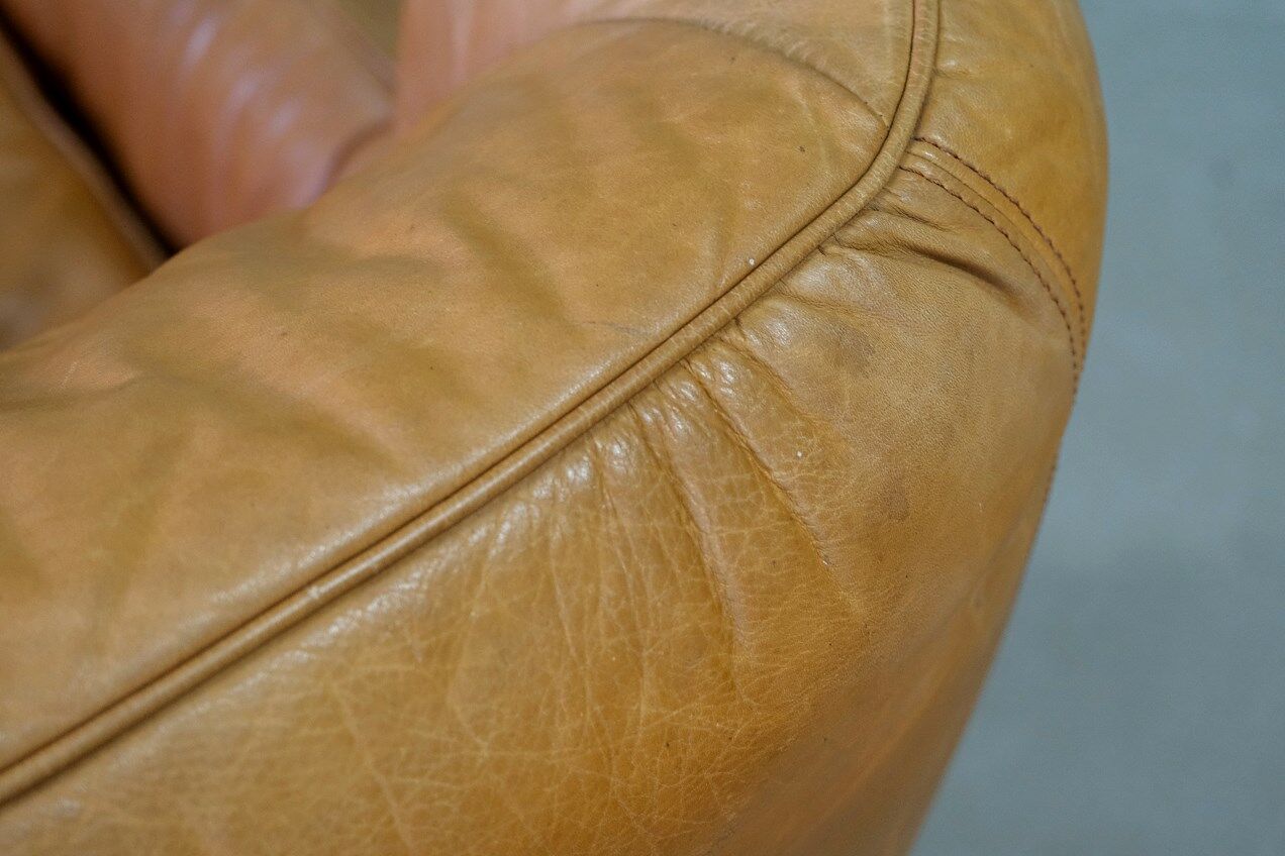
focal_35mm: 64
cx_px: 642
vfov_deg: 21.2
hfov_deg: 31.4
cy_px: 428
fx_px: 2284
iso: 4000
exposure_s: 1/60
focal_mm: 42.9
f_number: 4
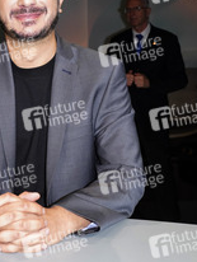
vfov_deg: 30.4
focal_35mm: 63
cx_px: 21
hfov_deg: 22.8
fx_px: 477
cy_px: 84
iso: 2000
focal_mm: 30
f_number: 5.6
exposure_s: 1/160
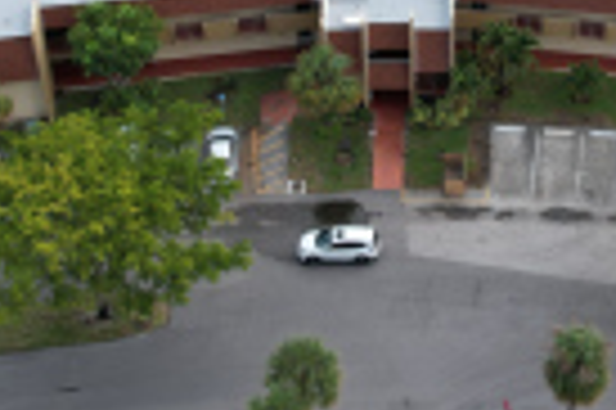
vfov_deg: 16.4
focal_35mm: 82
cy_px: 61
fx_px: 1401
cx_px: 438
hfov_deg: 24.6
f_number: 2.8
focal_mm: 8.38
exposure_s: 1/800
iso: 100
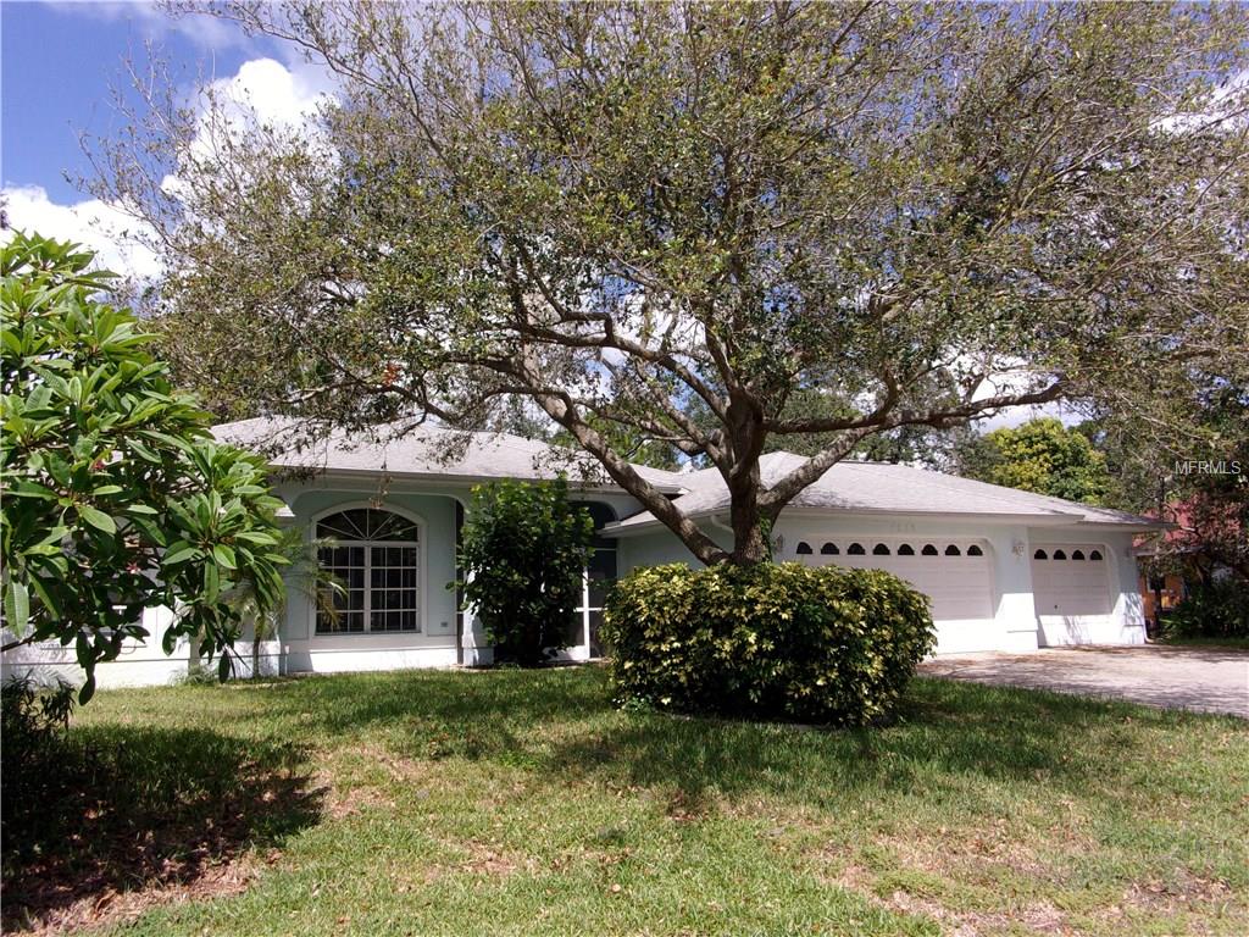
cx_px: 624
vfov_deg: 49.7
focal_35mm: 28
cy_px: 468
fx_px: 1010
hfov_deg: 63.4
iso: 80
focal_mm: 5.1
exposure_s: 1/90
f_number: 10.8
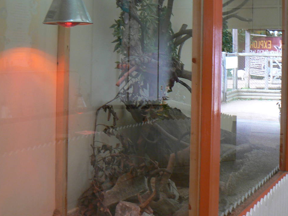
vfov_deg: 24.0
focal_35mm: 60
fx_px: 499
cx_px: 157
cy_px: 42
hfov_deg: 32.2
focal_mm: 6
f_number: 2.8
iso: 80
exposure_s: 1/30
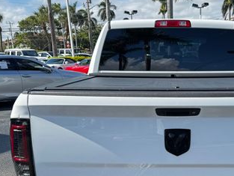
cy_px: 141
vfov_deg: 29.0
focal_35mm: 49
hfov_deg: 38.1
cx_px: 170
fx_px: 331
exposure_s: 1/1678
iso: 80
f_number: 1.78
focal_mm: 6.76
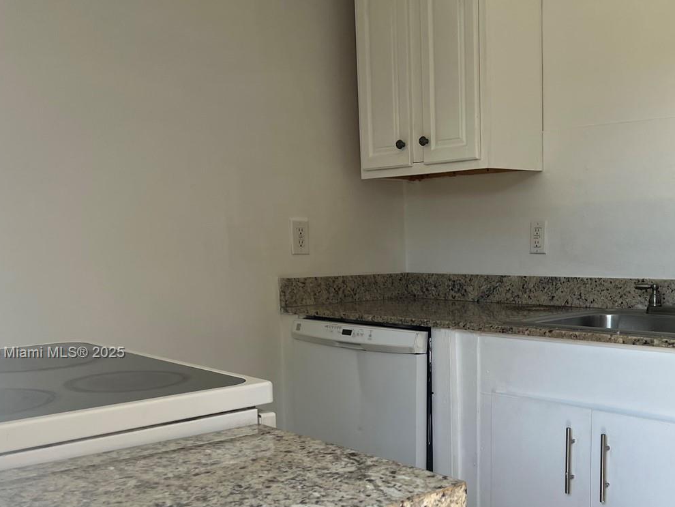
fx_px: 819
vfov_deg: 33.9
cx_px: 452
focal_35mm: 42
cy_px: 353
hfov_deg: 44.1
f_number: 1.5
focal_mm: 5.7
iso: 40
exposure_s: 1/207
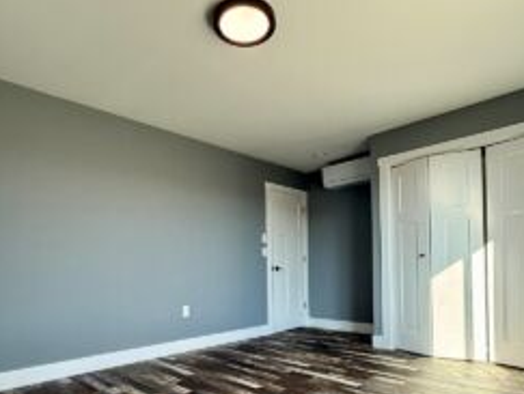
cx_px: 254
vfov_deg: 57.5
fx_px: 349
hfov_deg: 73.8
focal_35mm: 23
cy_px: 267
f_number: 2.2
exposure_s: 1/120
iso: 125
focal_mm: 2.22
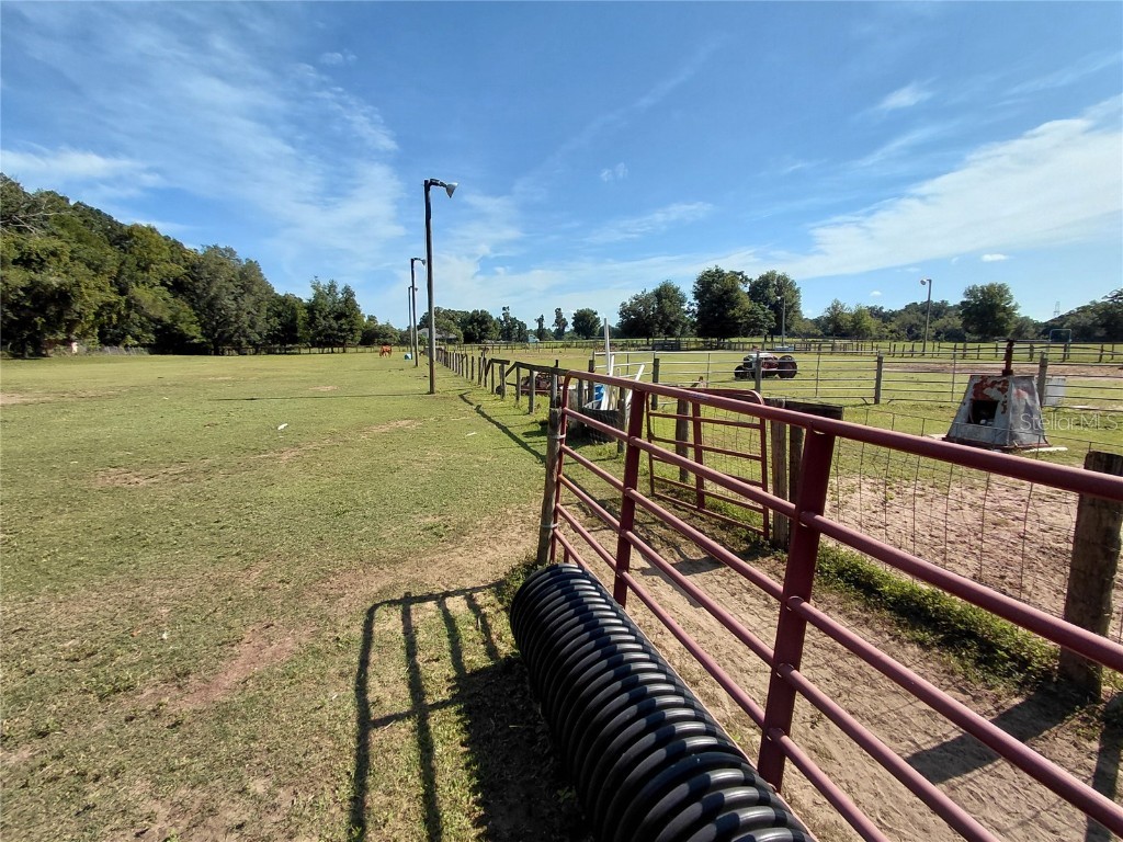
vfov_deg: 78.1
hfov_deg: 94.5
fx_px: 519
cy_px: 421
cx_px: 562
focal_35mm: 16
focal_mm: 1.64
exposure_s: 1/1747
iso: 40
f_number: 2.2
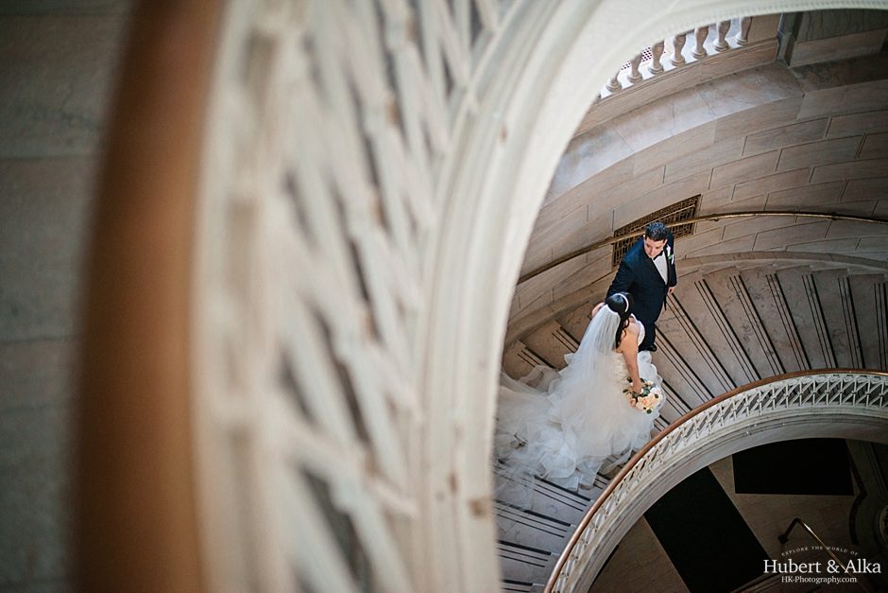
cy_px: 296
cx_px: 444
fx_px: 863
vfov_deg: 37.9
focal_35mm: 35
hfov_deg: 54.4
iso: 640
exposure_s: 1/400
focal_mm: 35
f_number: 1.8
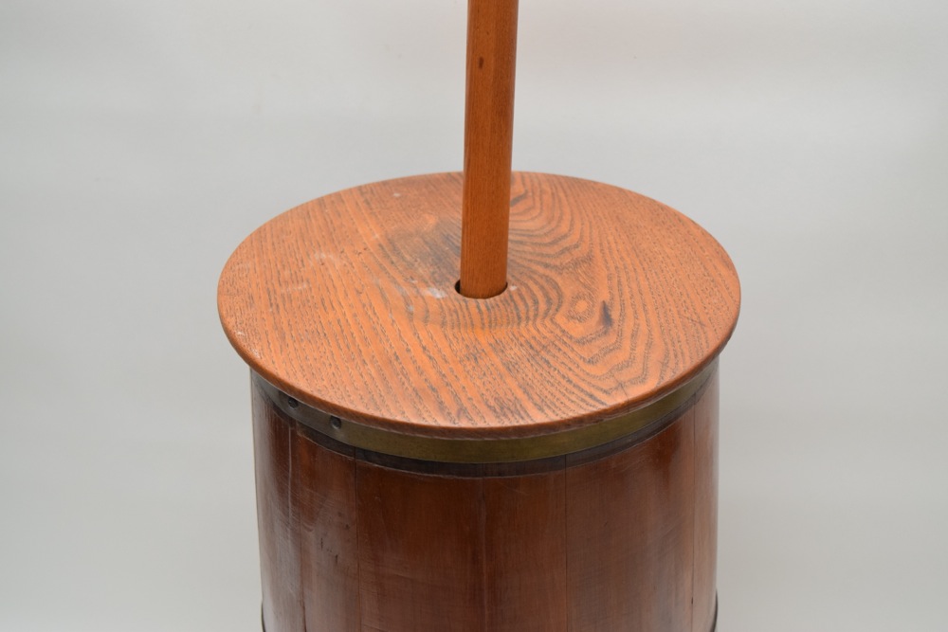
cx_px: 474
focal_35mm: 46
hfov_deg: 42.3
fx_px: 1225
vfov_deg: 29.0
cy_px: 316
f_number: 5.6
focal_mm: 31
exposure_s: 1/100
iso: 800
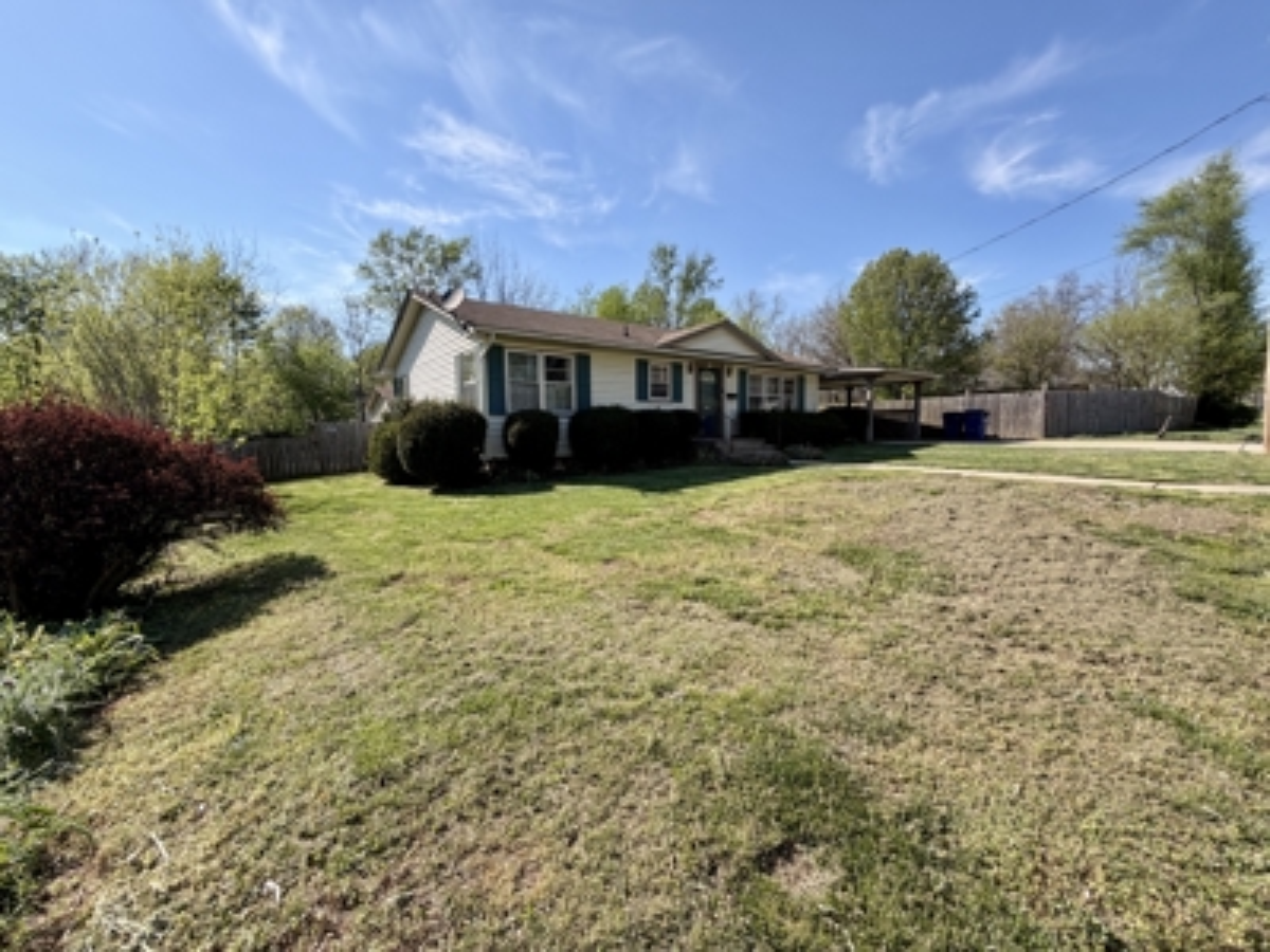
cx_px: 635
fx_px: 514
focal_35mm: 14
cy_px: 476
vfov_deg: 85.7
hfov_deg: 102.1
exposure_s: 1/770
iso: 25
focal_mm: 2.22
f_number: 2.2
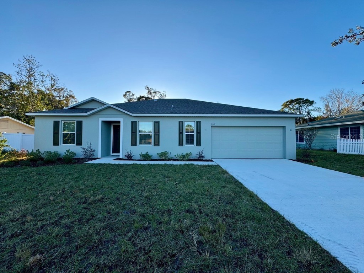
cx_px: 182
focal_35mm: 14
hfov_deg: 102.1
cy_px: 136
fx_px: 147
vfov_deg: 85.7
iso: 50
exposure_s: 1/615
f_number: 2.2
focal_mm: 2.22
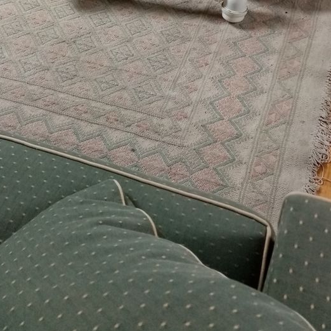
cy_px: 42
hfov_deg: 38.0
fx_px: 476
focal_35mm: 44
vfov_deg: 36.3
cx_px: 213
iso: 281
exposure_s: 1/33.3
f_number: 1.8
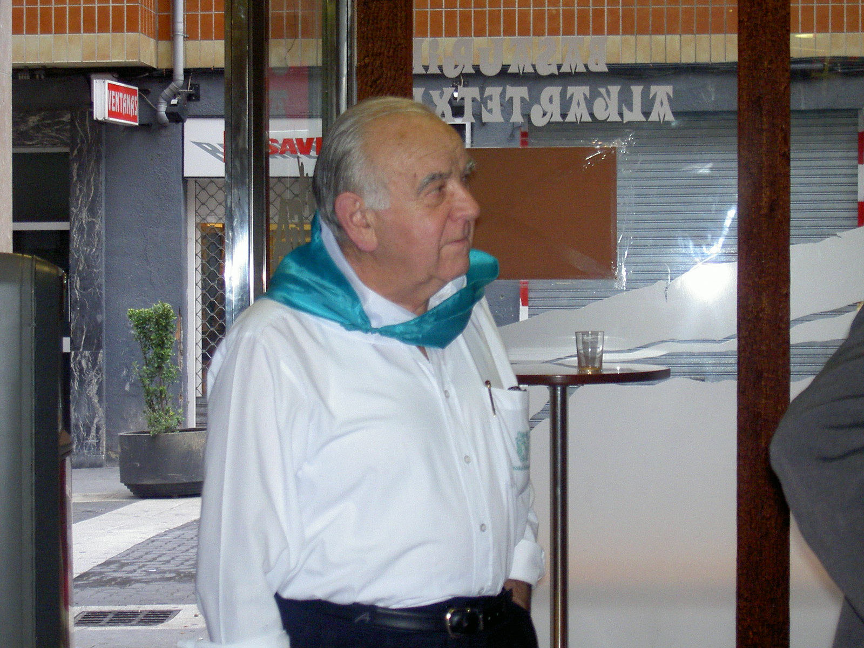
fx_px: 2097
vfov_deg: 17.6
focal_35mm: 84
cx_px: 432
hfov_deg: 23.3
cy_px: 324
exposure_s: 1/78.1
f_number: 4.1
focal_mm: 17.4
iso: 100
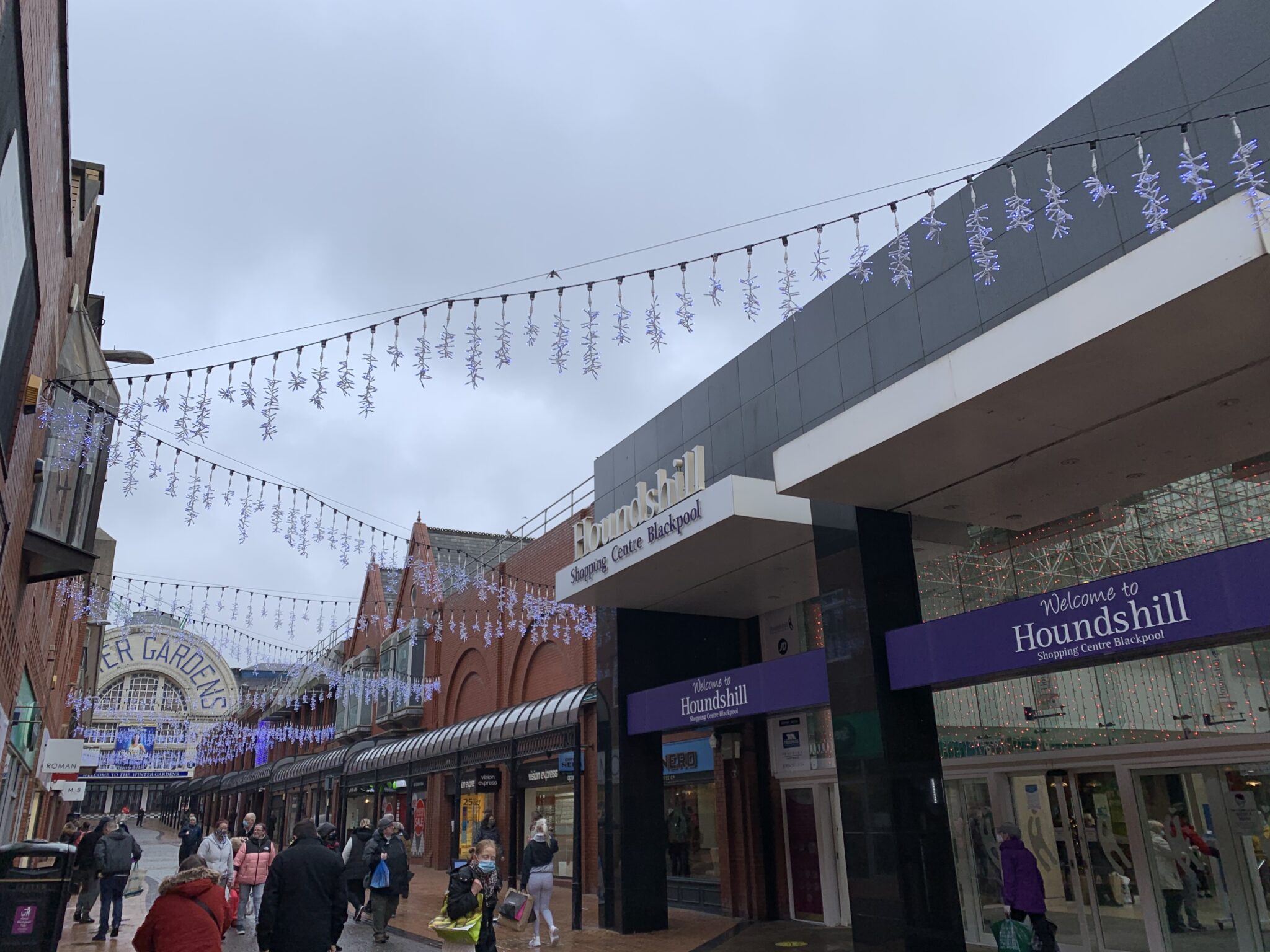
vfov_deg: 53.1
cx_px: 635
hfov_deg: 67.3
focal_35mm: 26
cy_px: 476
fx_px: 954
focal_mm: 4.25
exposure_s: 1/711
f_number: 1.8
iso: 25
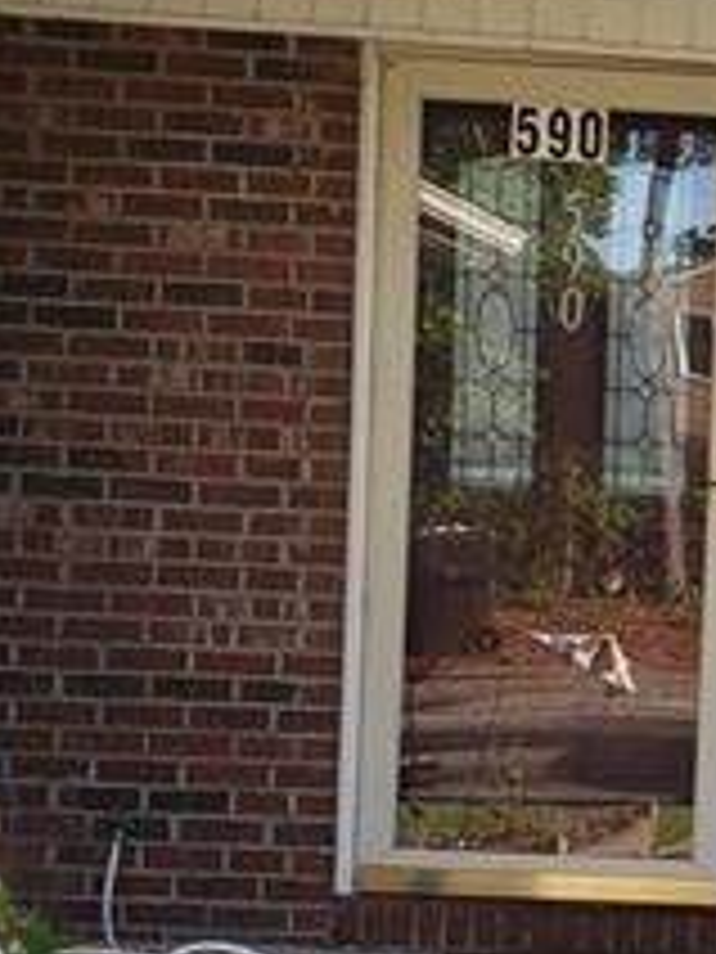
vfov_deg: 20.8
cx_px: 964
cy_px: 580
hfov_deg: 14.9
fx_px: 2592
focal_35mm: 94
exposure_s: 1/147
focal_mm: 4.3
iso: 50
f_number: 2.4
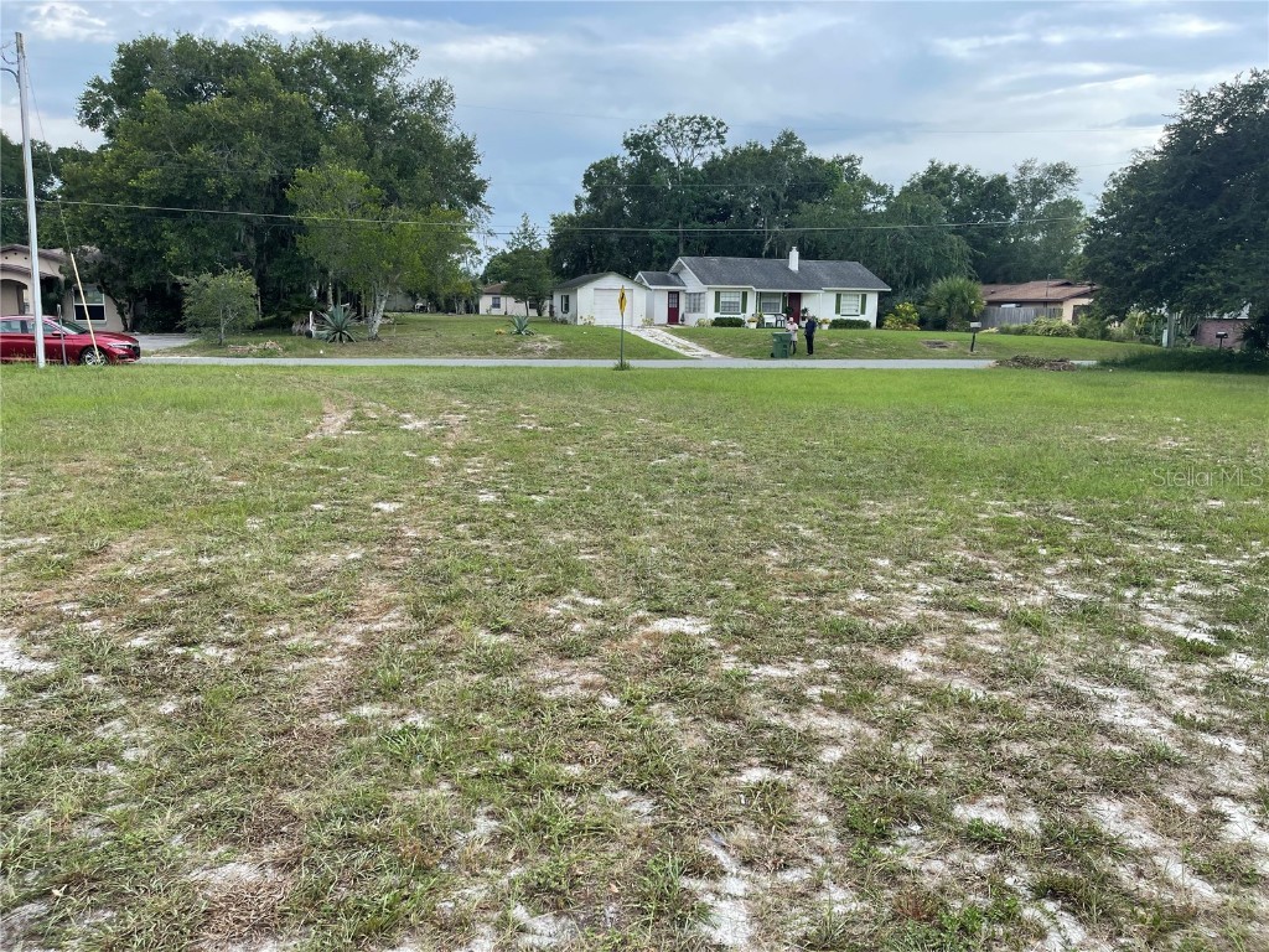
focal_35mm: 26
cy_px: 476
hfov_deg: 67.3
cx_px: 634
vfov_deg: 53.1
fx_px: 953
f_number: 1.6
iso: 32
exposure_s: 1/916
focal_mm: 5.1
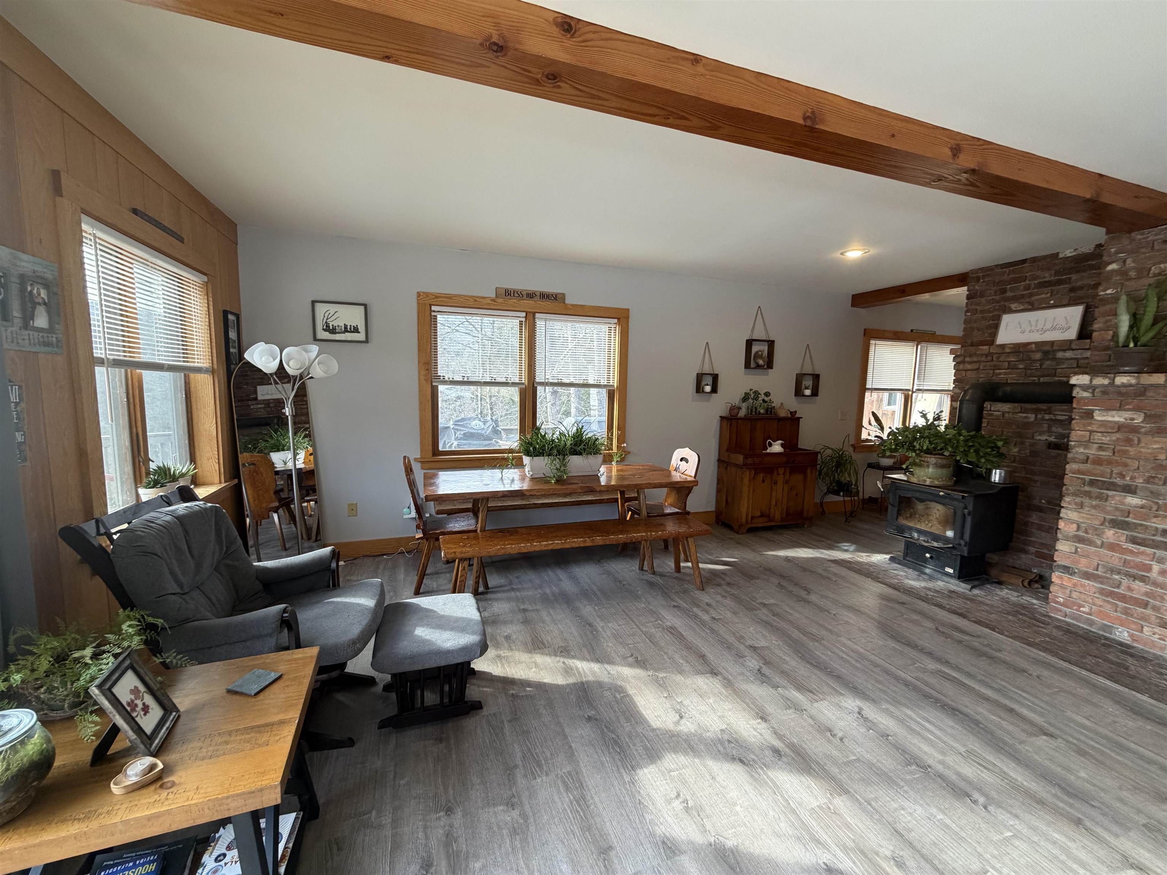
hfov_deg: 102.1
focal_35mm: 14
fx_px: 472
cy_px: 438
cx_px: 584
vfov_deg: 85.7
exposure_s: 1/121
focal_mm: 2.22
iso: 250
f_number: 2.2
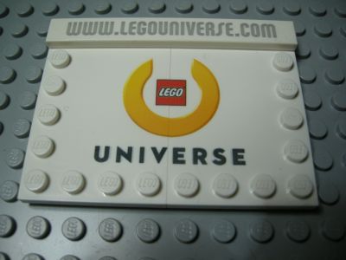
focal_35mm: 36
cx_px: 173
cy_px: 130
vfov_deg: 39.7
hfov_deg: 51.4
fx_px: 360
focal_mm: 7.5
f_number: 2.7
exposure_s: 1/60
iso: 167
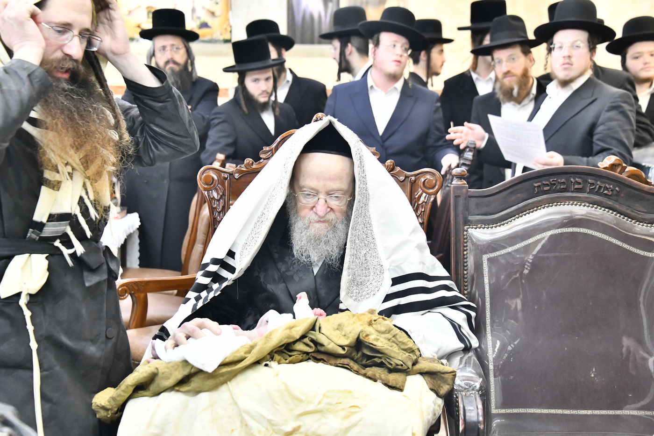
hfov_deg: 31.0
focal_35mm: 65
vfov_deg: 20.9
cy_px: 218
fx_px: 1181
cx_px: 327
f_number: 5.6
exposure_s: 1/160
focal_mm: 65
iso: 3200
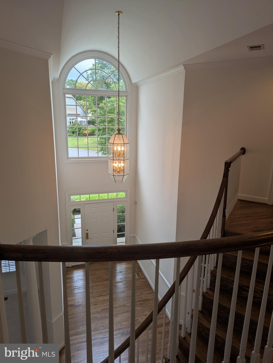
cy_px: 182
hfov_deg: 56.9
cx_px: 136
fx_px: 252
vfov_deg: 71.5
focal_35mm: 24
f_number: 1.85
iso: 45
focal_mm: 6.81
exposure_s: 1/197
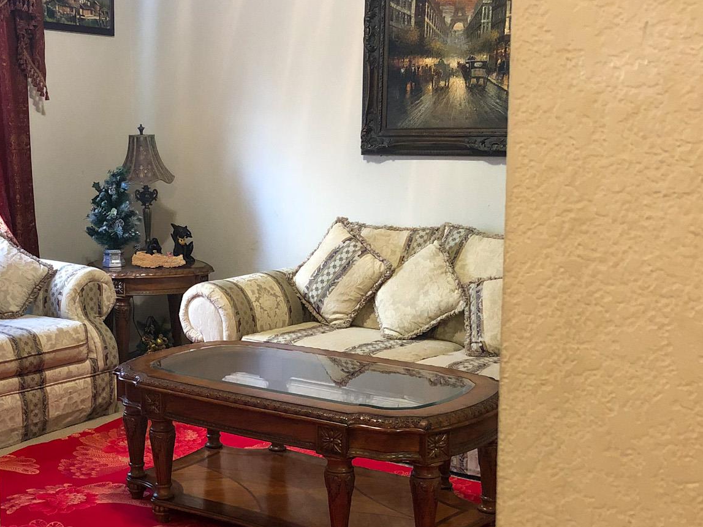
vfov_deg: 29.0
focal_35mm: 50
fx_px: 1015
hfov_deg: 37.8
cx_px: 233
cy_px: 311
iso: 100
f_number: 1.8
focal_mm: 4
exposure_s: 1/11
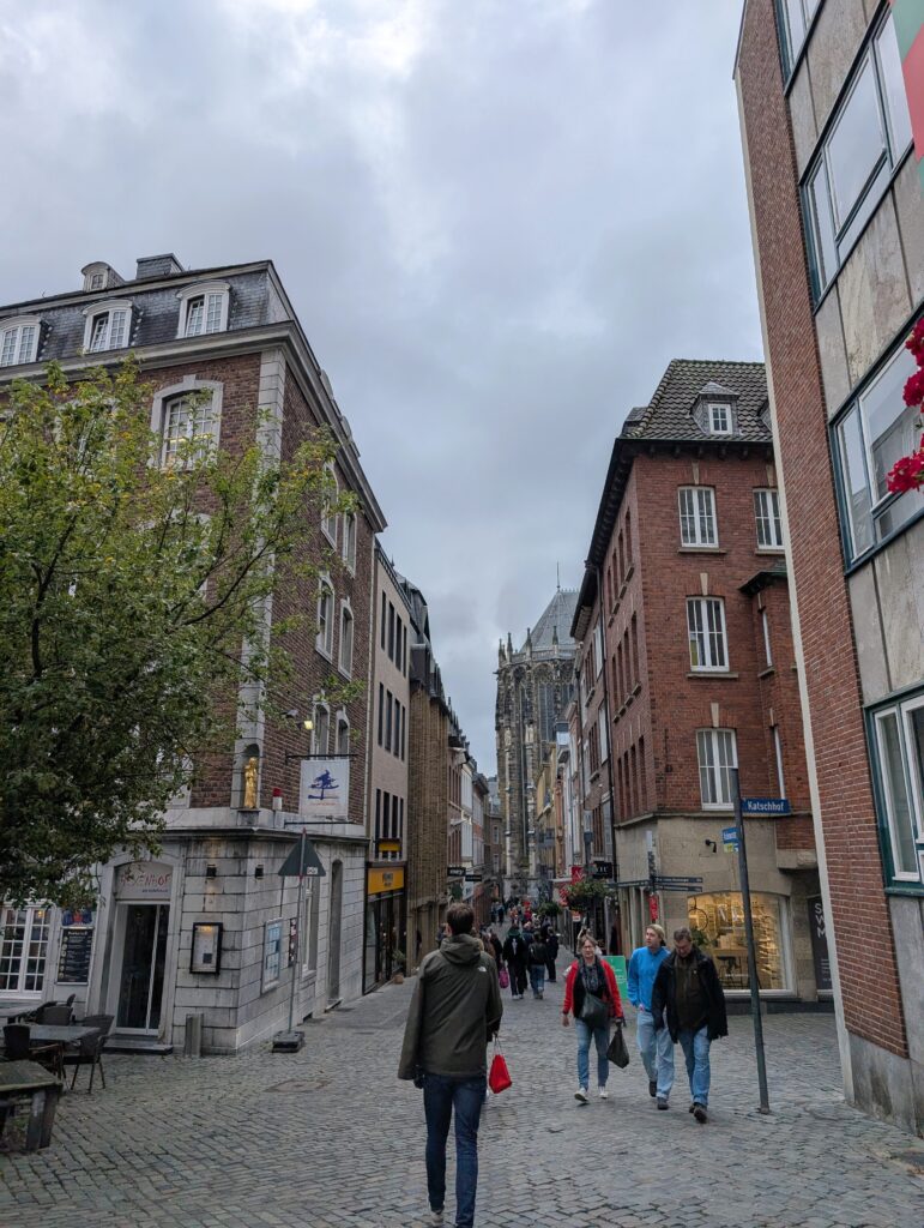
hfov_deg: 56.9
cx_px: 462
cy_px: 614
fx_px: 852
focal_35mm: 24
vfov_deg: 71.5
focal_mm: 6.9
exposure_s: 1/1110
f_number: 1.68
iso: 19
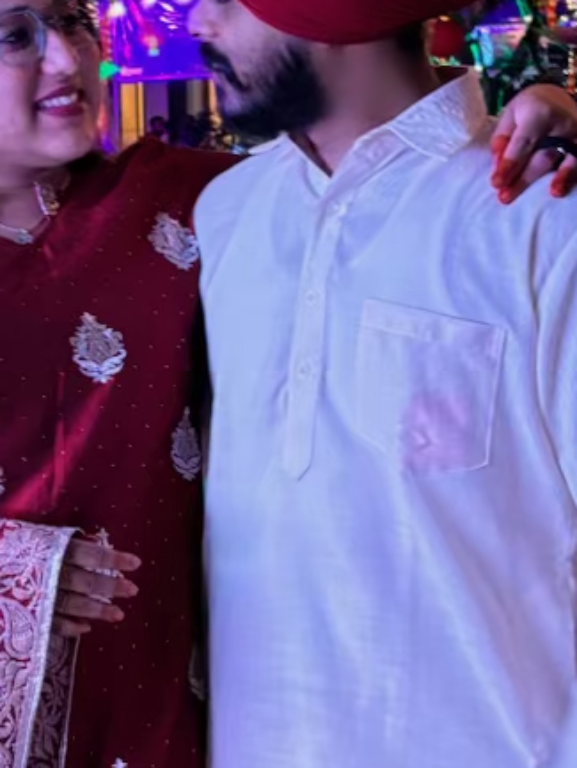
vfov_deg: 20.4
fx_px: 2133
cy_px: 427
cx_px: 85
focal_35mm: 96
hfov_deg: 15.3
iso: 500
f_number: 1.6
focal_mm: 5.96
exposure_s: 1/33
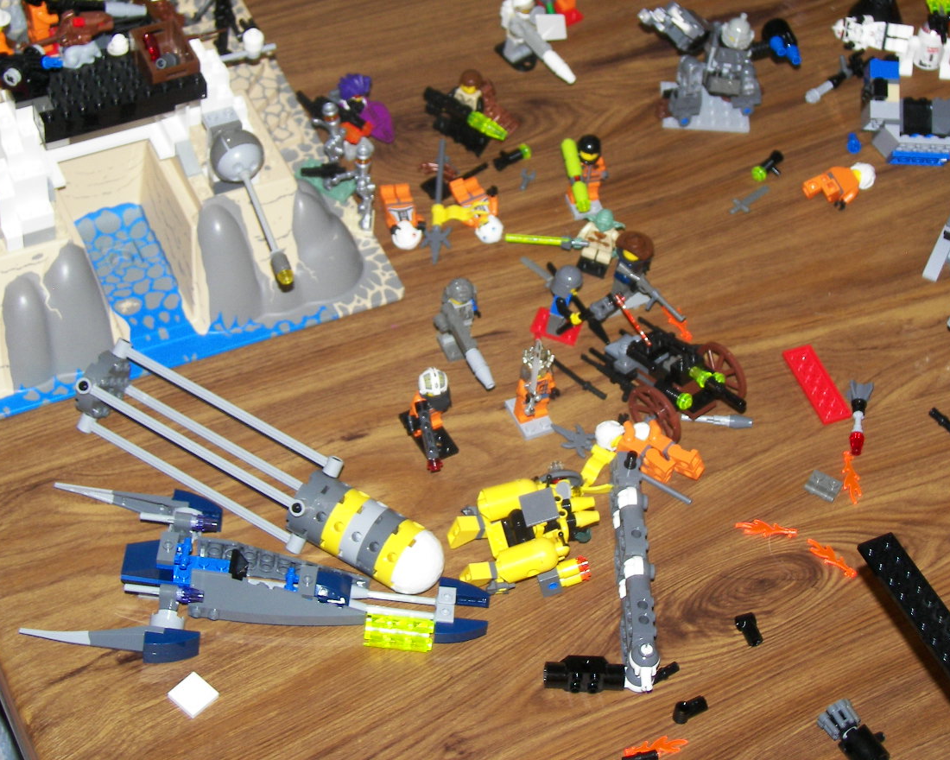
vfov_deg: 16.7
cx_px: 502
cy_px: 352
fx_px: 2587
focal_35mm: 92
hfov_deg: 20.8
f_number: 2.8
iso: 100
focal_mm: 13.4
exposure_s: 1/40
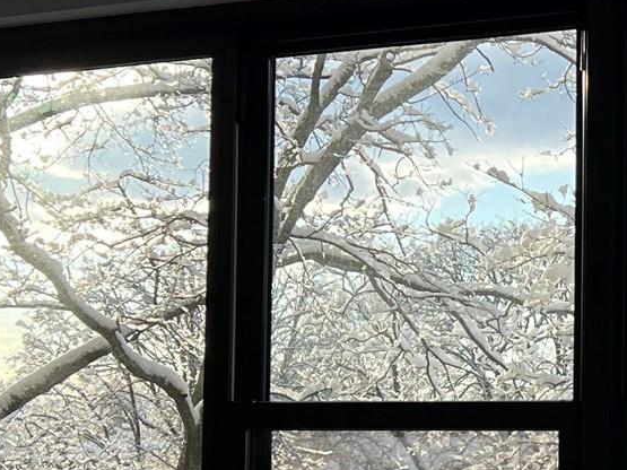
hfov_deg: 19.2
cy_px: 329
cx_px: 766
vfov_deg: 15.4
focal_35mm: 96
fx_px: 1738
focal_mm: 5.7
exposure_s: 1/1361
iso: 50
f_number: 1.5
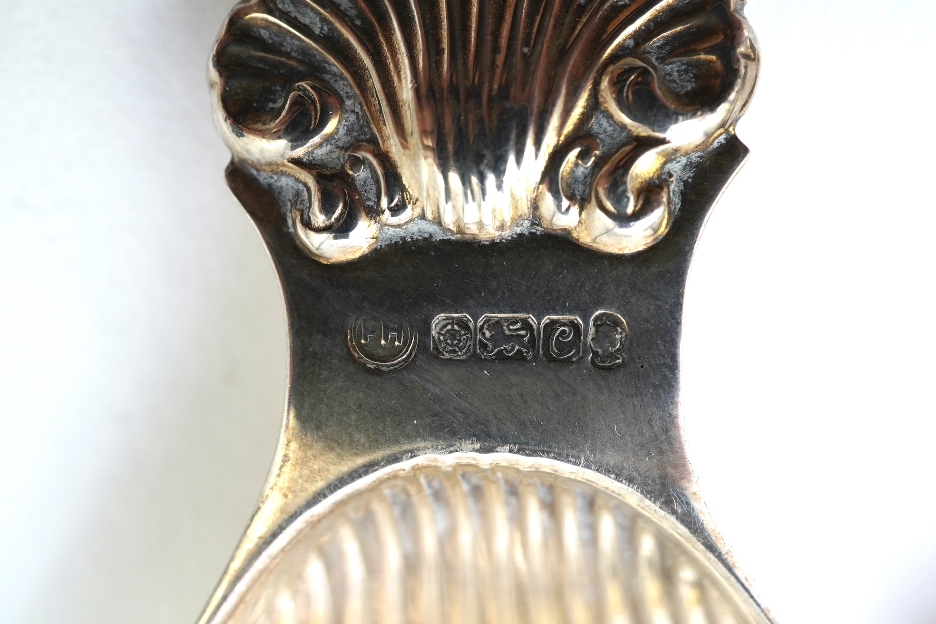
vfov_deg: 29.9
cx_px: 468
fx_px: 1170
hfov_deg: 43.6
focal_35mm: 45
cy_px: 312
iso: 500
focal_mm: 30
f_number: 13
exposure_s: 1/50
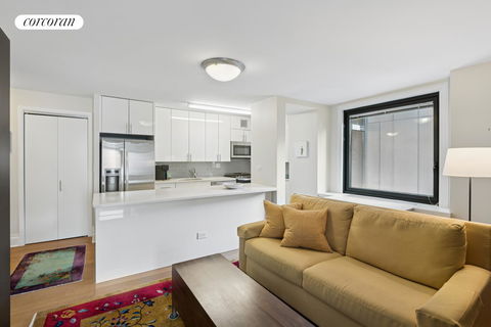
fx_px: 218
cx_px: 246
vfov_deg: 73.7
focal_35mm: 16
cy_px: 164
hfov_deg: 96.7
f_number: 11
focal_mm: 16
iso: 200
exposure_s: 1/1.25
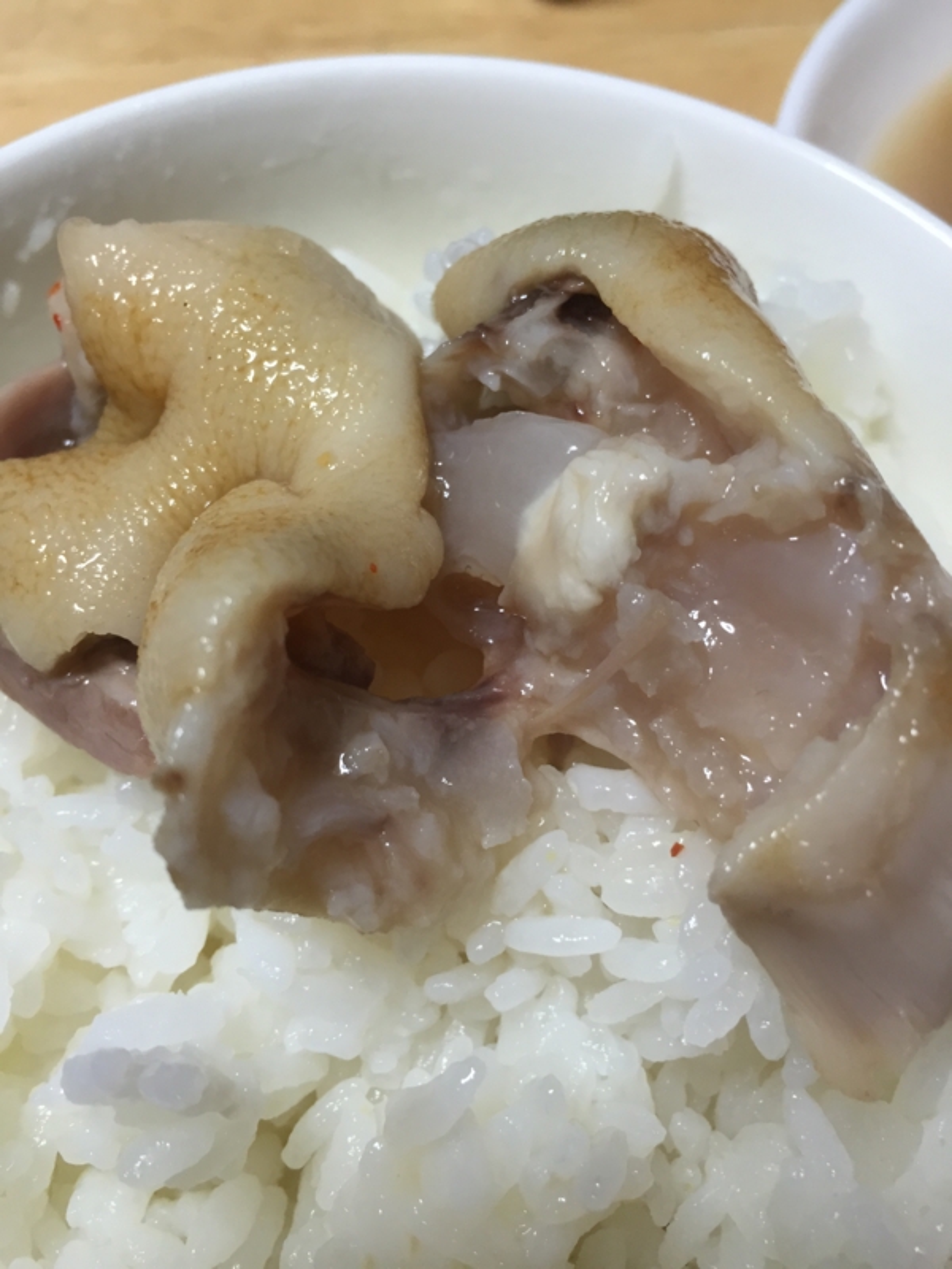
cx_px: 476
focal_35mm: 29
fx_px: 1063
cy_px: 634
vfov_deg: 61.7
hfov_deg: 48.2
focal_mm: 4.15
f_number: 2.2
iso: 100
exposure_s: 1/33
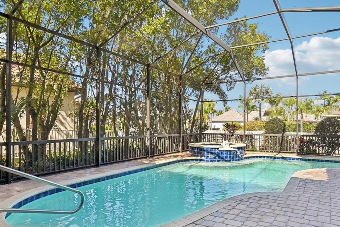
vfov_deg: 54.9
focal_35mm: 23
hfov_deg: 75.2
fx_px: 217
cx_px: 206
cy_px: 129
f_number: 8
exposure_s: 1/400
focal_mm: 14
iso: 400
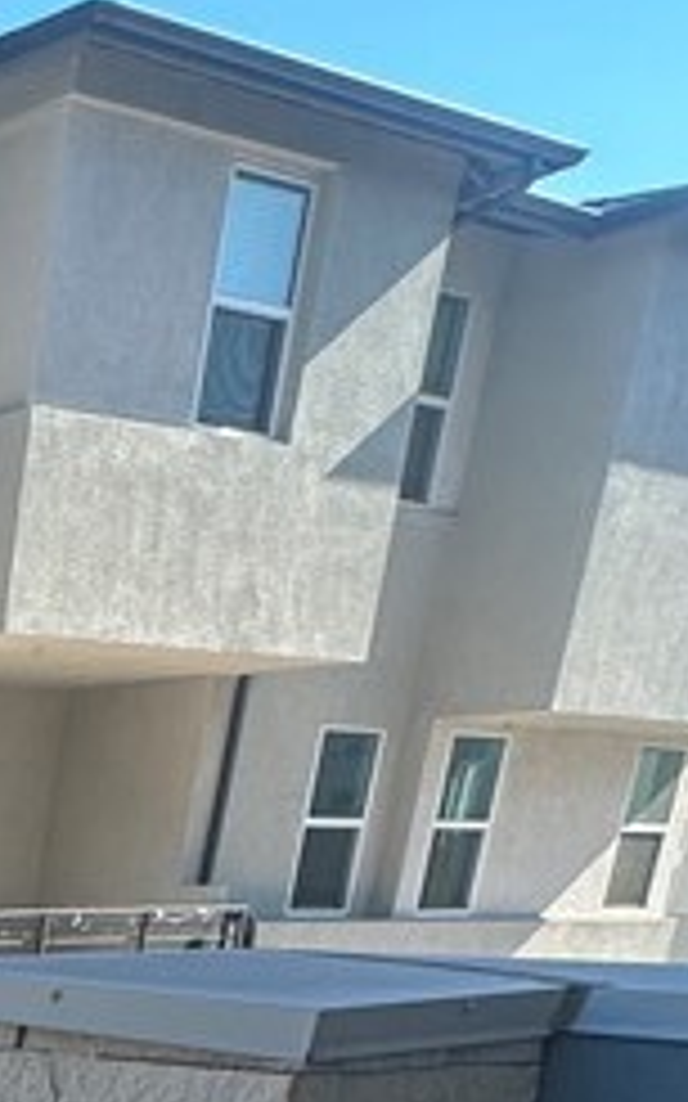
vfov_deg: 25.4
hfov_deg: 15.4
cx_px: -800
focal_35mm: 62
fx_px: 1861
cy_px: 1624
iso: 50
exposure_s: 1/796
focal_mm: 2.22
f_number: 2.2
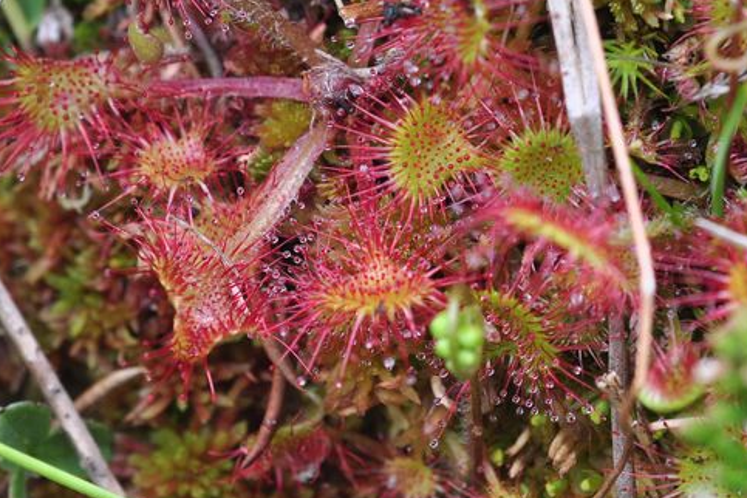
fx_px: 3859
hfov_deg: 11.1
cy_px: 165
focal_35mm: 186
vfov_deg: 7.4
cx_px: 377
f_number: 9
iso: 200
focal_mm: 60
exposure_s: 1/60
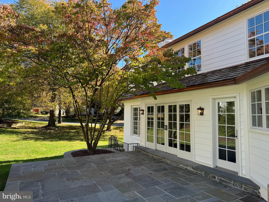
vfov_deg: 56.8
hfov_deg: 71.6
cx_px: 134
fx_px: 187
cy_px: 101
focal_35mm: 24
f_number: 1.78
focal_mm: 6.76
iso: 80
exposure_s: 1/876
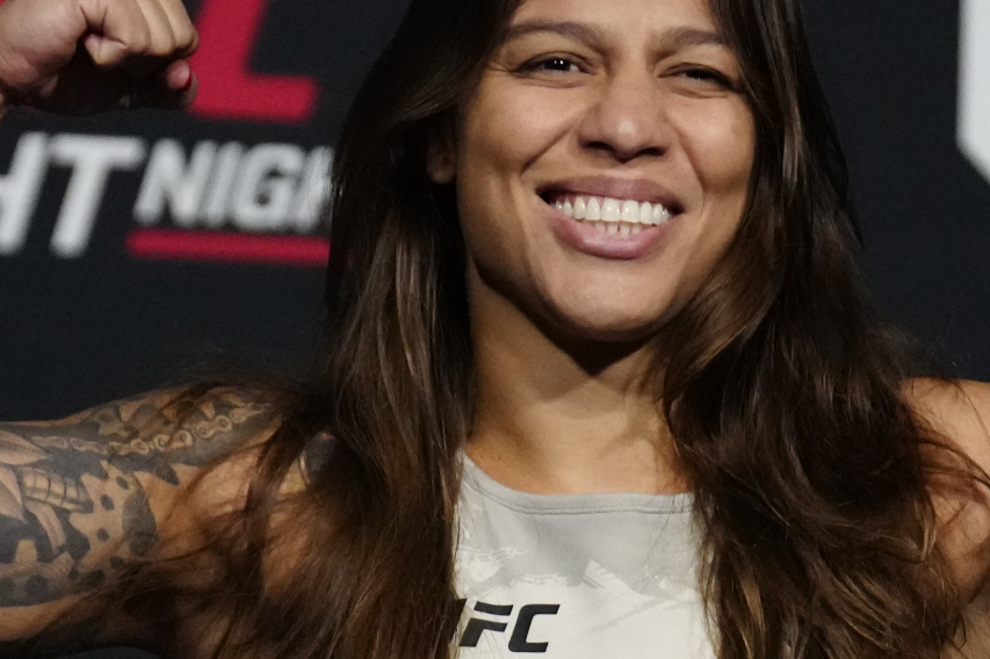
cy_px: 259
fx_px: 8164
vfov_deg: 4.6
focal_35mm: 297
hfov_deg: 6.9
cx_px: 571
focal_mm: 141
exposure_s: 1/1250
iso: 6400
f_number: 2.8
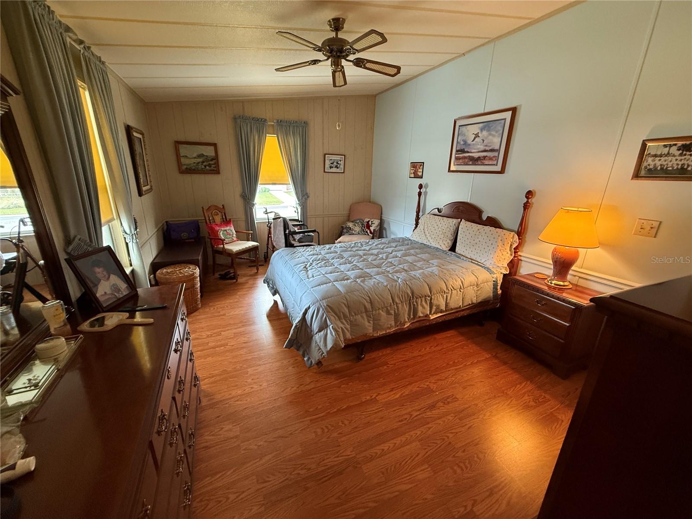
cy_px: 260
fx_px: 280
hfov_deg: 102.1
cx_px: 346
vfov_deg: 85.7
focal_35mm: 14
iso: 400
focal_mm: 2.22
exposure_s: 1/60
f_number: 2.2
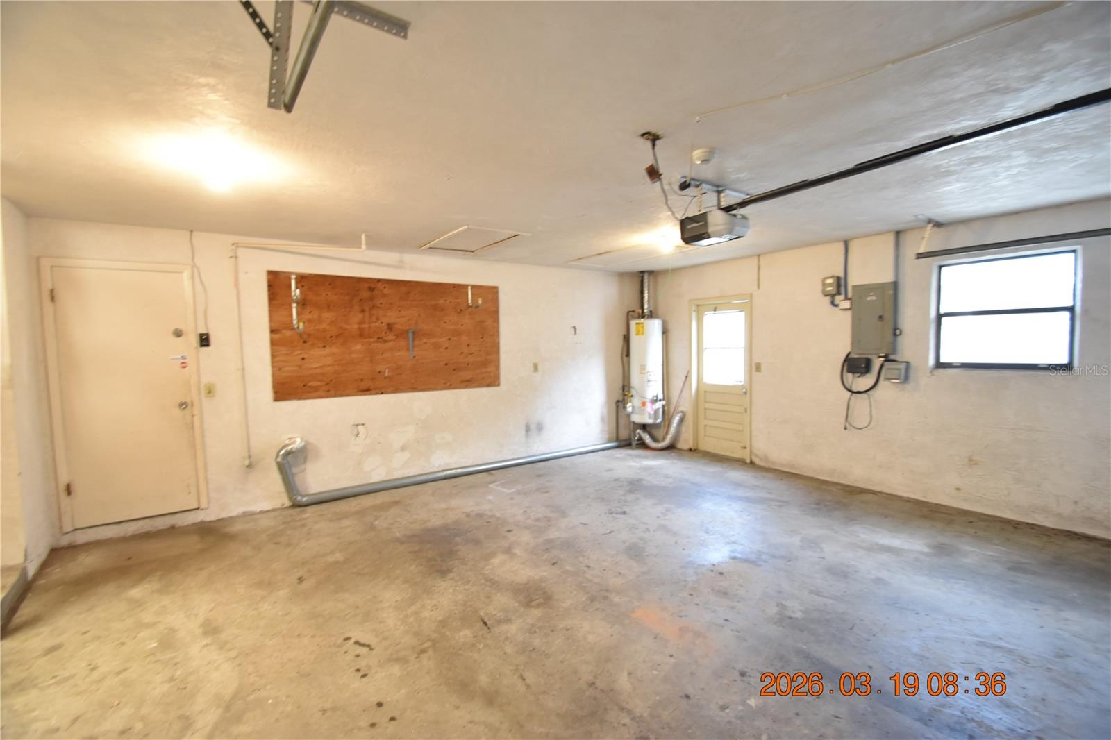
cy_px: 370
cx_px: 556
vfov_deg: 77.3
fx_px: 463
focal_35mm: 15
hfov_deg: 100.4
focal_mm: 10
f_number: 3.5
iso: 800
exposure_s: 1/20
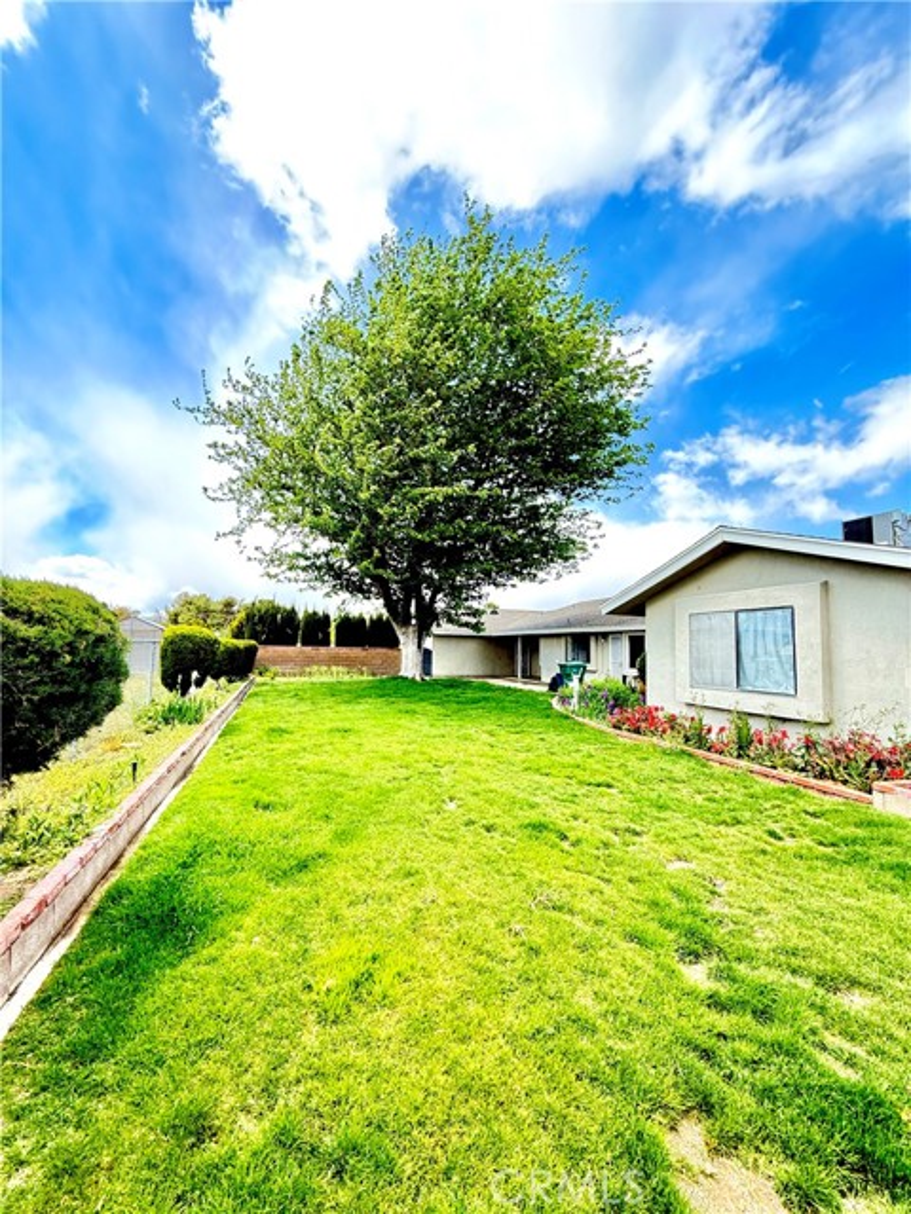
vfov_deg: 102.1
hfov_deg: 85.7
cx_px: 456
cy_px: 607
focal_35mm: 14
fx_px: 491
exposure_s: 1/210
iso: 64
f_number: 2.2
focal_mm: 2.22
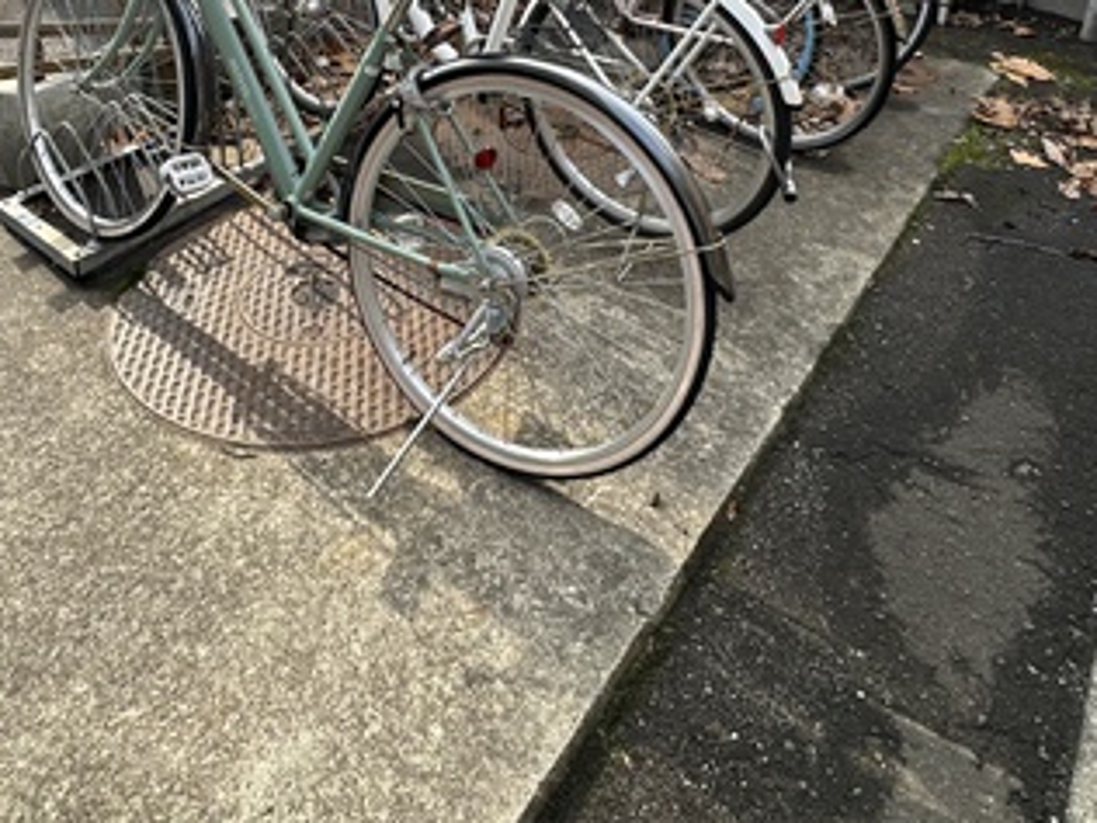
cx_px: 444
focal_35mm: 31
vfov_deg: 40.8
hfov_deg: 57.9
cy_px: 36
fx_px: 982
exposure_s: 1/388
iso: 40
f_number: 2.2
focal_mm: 2.22
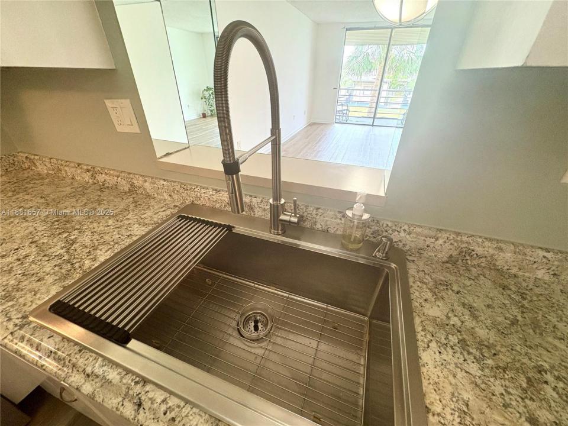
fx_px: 230
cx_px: 284
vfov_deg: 85.7
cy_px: 213
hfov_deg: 102.1
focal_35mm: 14
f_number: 2.2
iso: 500
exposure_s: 1/120
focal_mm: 2.22
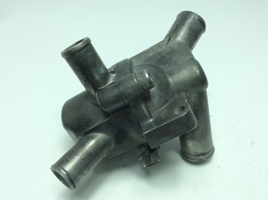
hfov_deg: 56.9
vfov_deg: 44.1
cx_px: 134
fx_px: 247
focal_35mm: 32
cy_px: 100
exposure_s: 1/362
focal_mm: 3.3
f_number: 2.4
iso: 32
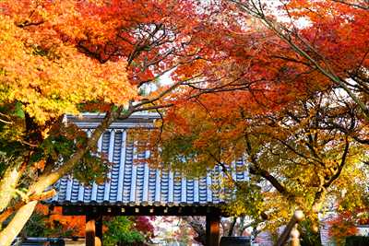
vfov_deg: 13.6
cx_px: 184
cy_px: 123
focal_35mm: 101
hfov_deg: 20.2
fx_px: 1036
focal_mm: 101
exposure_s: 1/125
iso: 400
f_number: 5.6
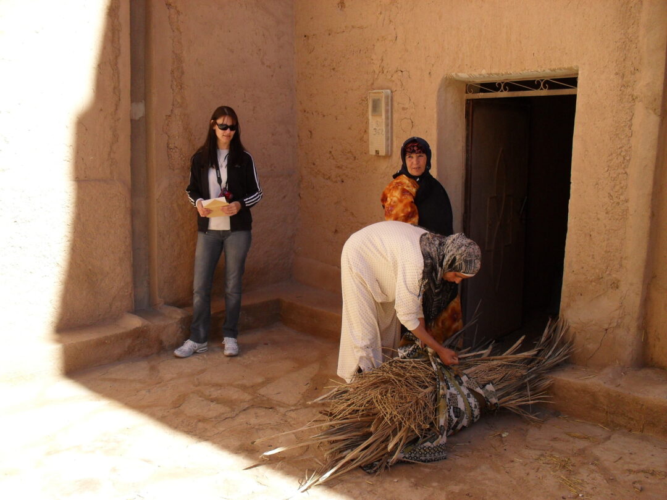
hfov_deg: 52.6
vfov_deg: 40.7
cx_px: 334
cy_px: 250
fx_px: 674
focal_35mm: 35
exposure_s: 1/500
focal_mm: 6.3
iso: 100
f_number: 3.2
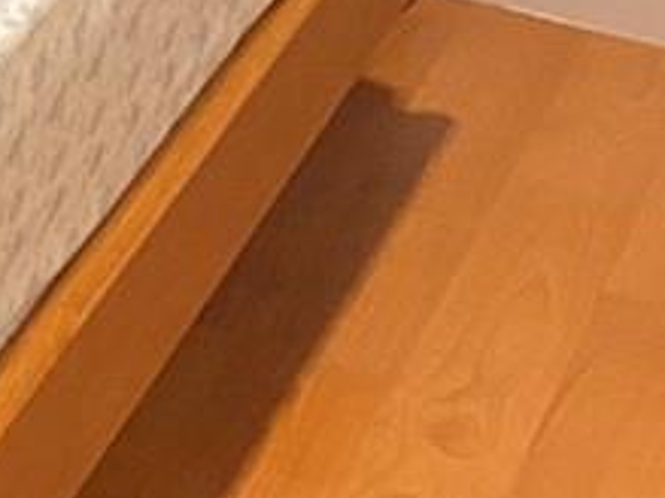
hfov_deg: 8.0
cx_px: -1667
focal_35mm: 190
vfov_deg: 7.6
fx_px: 3648
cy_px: -380
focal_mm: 4.25
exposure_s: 1/40
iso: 400
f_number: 1.8
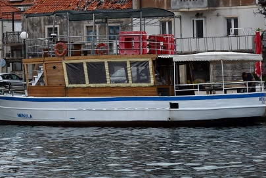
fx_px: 1213
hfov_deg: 12.5
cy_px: -22
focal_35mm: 164
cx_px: 66
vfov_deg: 8.3
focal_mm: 70
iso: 400
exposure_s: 1/400
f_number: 4.5
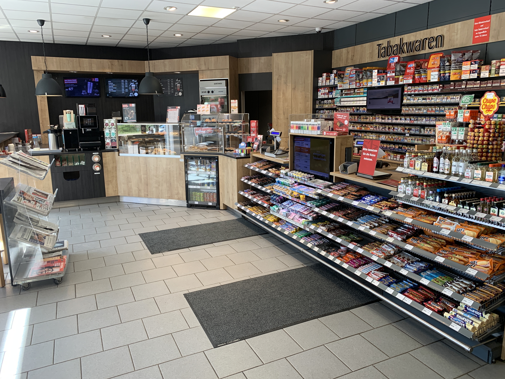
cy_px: 190
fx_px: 379
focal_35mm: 26
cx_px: 252
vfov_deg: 53.1
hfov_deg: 67.3
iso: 64
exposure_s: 1/121
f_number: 1.8
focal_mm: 4.25
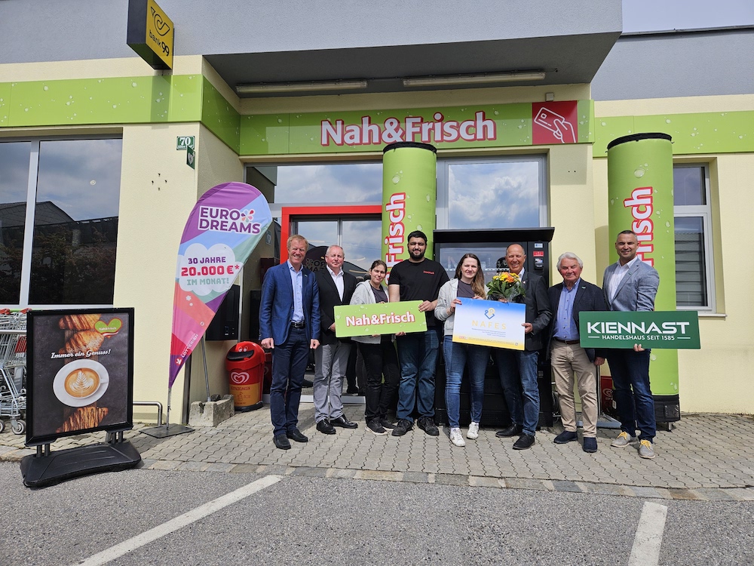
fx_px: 501
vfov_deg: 58.9
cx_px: 377
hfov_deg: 73.9
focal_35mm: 23
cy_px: 283
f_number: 1.8
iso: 25
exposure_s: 1/3589
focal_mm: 5.4
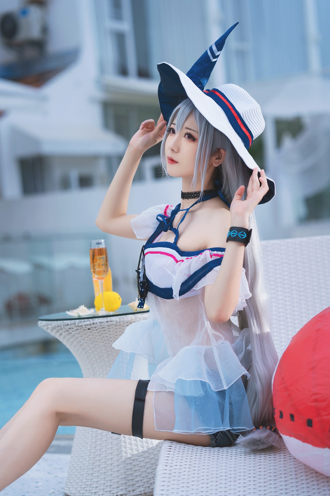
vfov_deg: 23.9
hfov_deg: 16.1
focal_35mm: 85
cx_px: 165
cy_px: 248
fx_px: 1169
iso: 250
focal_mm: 85
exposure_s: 1/160
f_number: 2.5
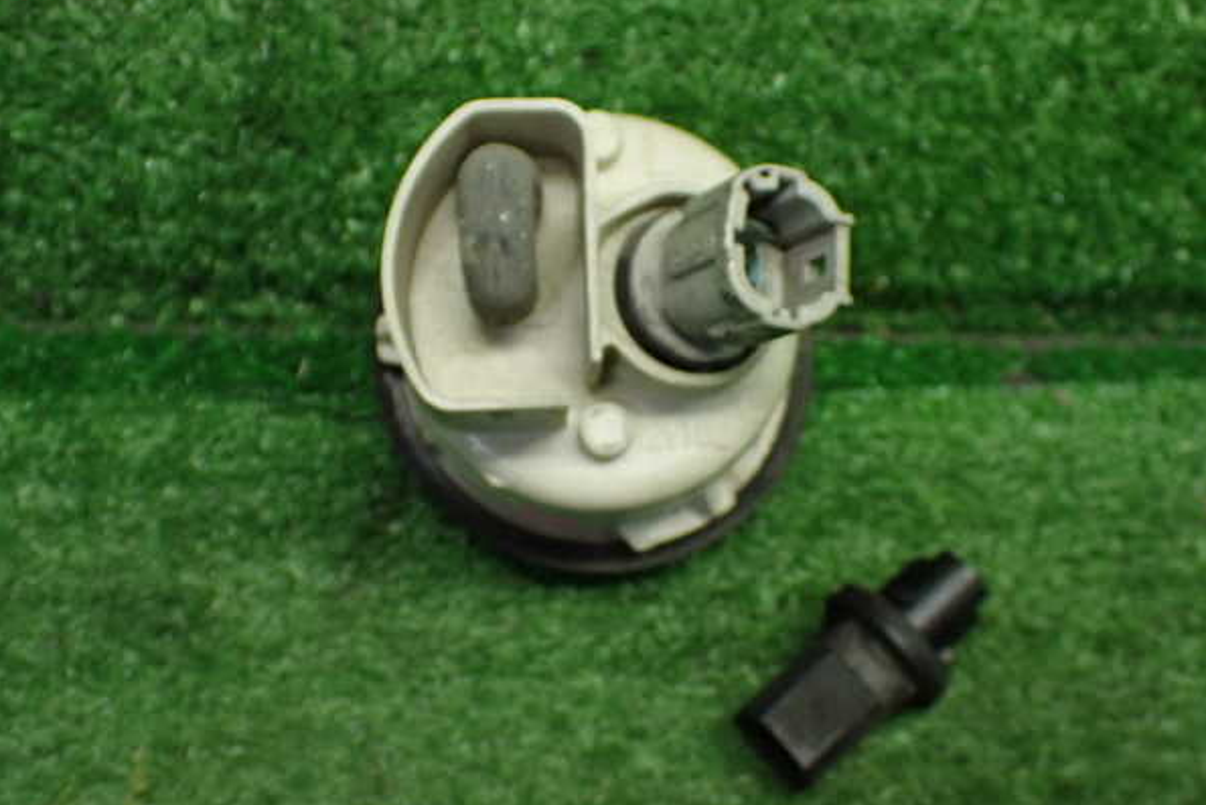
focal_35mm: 43
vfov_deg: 31.2
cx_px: 602
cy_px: 408
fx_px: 1441
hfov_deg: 45.4
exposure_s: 1/125
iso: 800
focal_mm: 7.31
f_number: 2.8
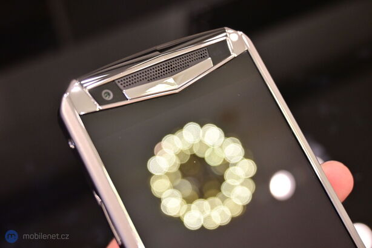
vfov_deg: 29.8
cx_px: 186
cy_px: 124
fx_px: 465
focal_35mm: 45
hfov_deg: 43.6
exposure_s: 1/50
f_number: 4.8
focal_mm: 30
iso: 900
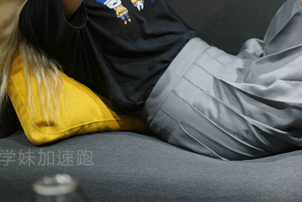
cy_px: -33
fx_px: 1133
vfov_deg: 10.0
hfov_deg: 15.0
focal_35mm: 135
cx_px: 292
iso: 200
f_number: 1.8
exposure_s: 1/160
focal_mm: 50
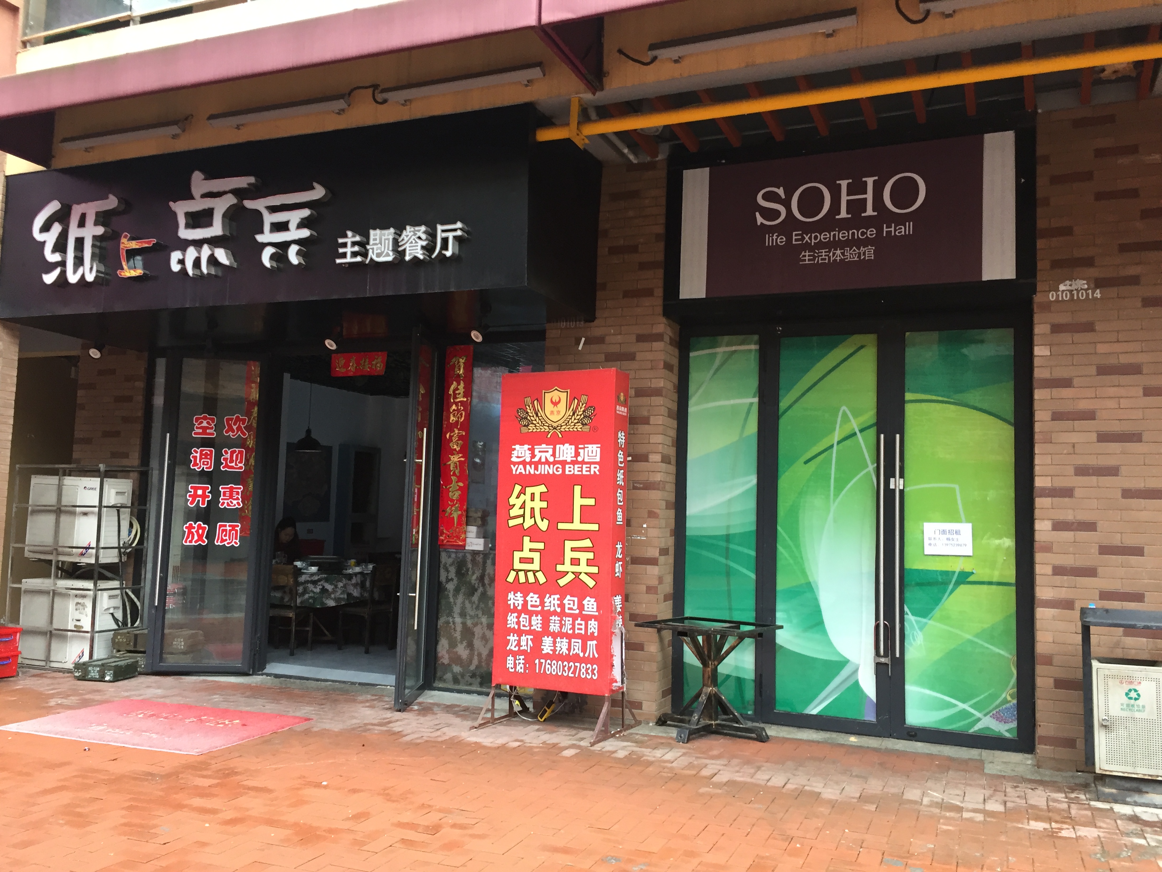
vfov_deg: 48.2
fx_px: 973
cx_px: 581
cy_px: 436
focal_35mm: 29
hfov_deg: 61.7
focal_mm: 4.15
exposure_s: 1/33
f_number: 2.2
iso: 64
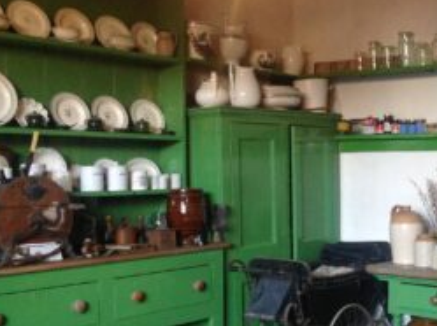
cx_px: 350
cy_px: 177
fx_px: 807
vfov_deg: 22.9
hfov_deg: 29.6
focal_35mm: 64
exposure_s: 1/15
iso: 250
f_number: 2.4
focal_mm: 4.28
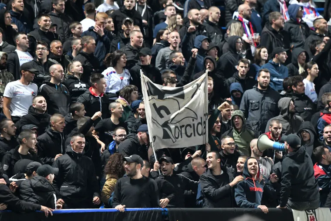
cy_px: 110
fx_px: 1701
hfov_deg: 11.1
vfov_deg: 7.4
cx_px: 166
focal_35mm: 185
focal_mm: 185
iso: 4000
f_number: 5
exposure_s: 1/320
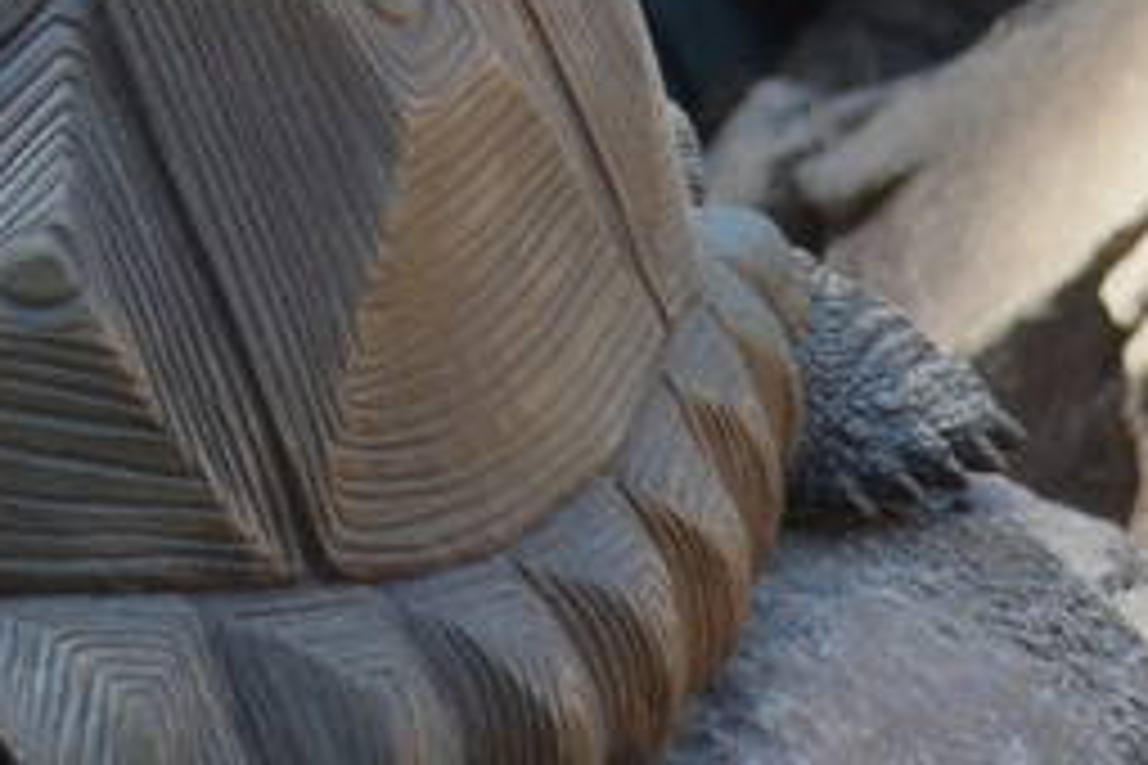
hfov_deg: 6.1
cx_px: -1134
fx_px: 10495
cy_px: -414
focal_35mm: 329
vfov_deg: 4.2
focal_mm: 35
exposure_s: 1/160
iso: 200
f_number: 6.3
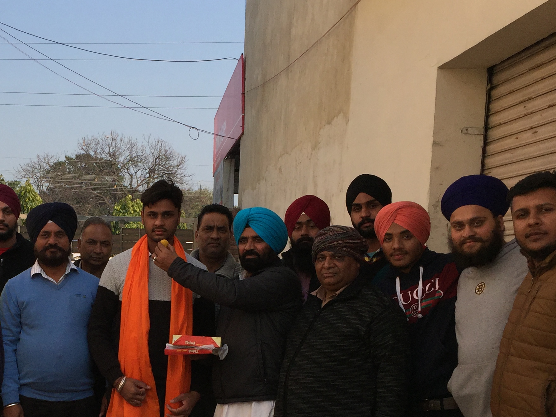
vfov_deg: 26.8
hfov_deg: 35.1
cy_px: 354
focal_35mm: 53
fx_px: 851
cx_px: 119
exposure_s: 1/2475
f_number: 2.2
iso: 32
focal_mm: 4.15
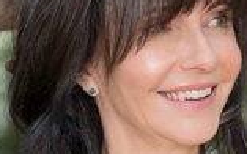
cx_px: 165
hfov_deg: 3.0
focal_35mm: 700
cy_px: 228
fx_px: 4710
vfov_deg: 1.9
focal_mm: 135
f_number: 5.6
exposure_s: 1/320
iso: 800
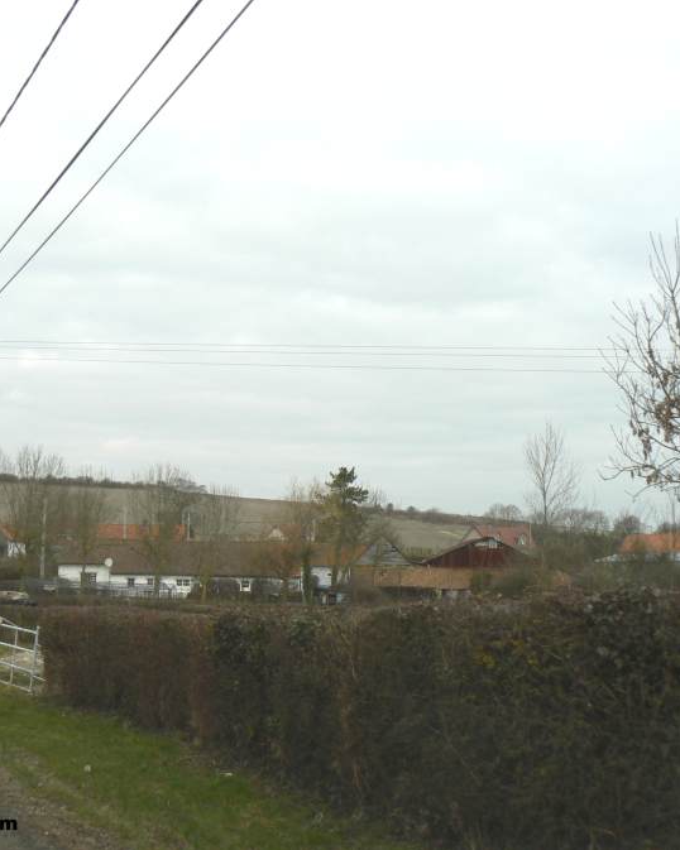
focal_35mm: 47
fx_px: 1183
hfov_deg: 32.0
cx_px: 283
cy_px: 425
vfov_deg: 39.6
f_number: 5.6
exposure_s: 1/160
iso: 80
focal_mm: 6
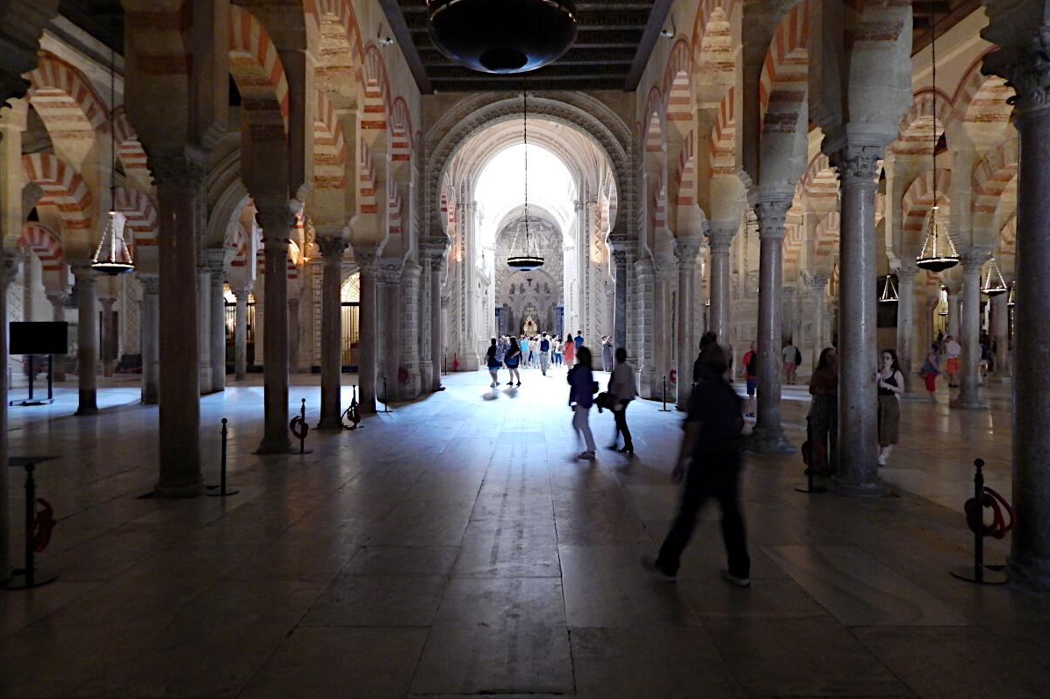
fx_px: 700
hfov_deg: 73.8
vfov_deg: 53.1
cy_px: 335
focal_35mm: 24
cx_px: 524
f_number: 3
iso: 400
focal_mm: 4
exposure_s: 1/8
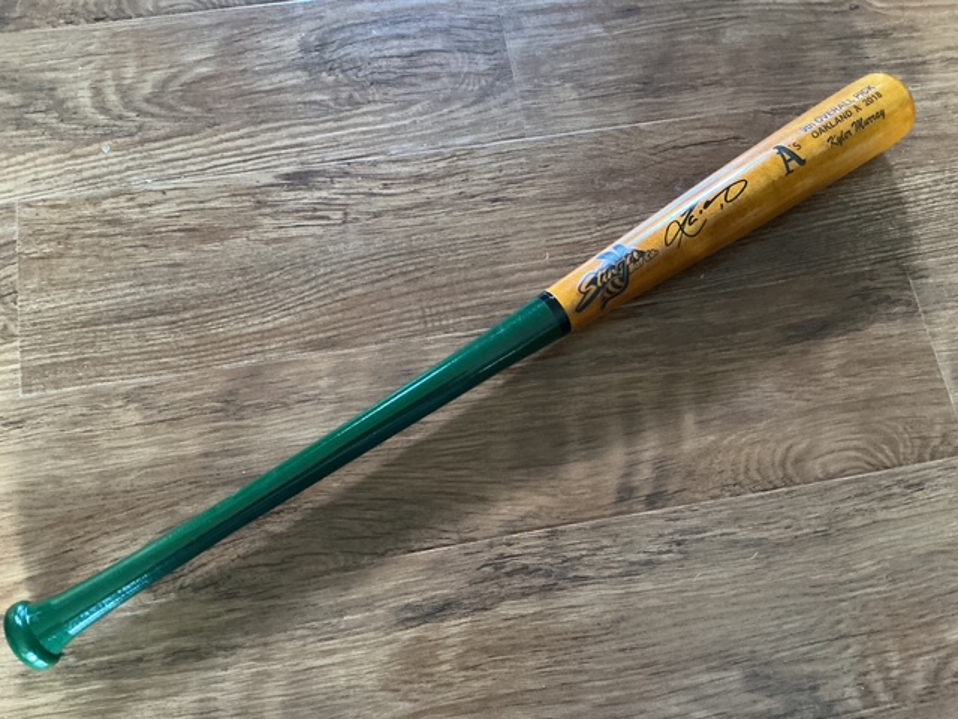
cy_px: 360
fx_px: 803
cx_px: 479
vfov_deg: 48.2
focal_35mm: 29
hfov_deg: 61.7
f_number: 1.8
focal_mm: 3
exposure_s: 1/30
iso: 500
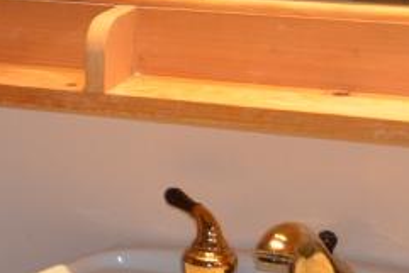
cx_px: -443
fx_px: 1910
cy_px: 37
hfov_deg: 11.0
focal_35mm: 168
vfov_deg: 8.2
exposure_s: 1/125
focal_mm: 18
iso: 280
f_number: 3.5
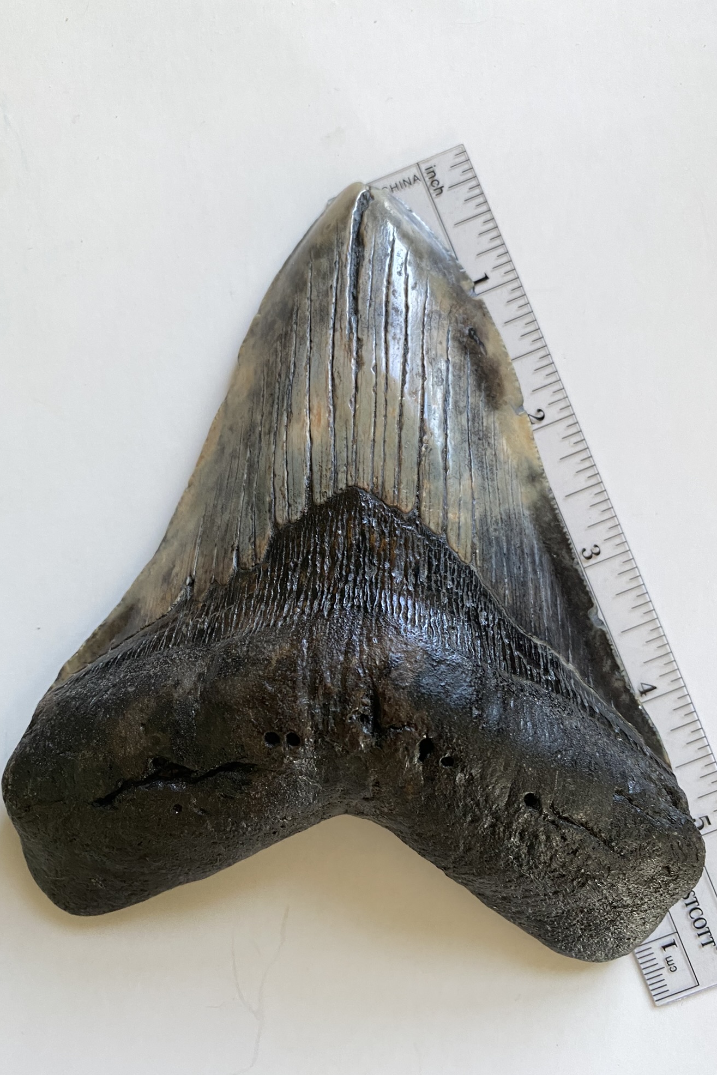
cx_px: 332
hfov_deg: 47.9
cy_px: 558
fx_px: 806
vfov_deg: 67.4
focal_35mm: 27
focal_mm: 4.25
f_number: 1.8
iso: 125
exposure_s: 1/60
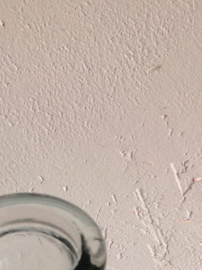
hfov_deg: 13.5
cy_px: 351
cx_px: 27
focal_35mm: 109
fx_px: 850
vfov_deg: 17.0
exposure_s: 1/15
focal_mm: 4.28
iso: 50
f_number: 2.4
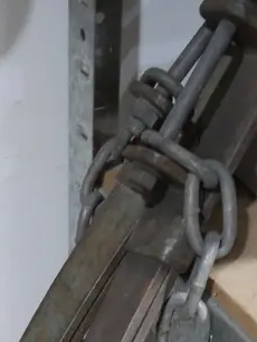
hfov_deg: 13.9
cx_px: 113
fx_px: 1058
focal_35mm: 107
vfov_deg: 16.1
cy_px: 571
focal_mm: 16
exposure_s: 1/60
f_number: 3.6
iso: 1600
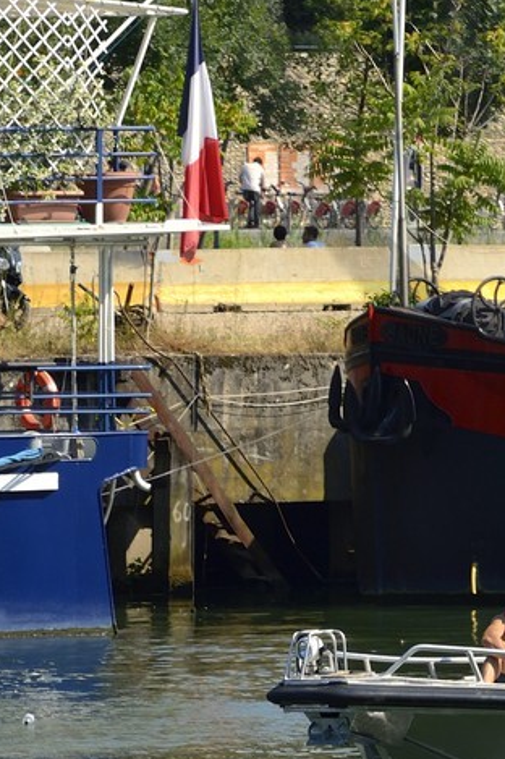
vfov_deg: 3.9
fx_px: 11147
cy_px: -58
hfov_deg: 2.6
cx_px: 724
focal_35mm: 529
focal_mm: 155
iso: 200
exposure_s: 1/320
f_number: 10
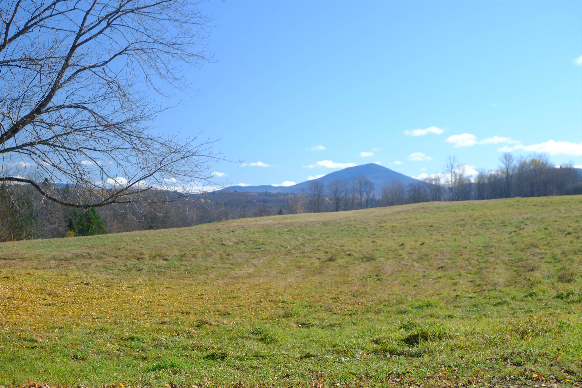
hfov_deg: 30.1
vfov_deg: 20.3
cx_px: 291
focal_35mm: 67
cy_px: 194
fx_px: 1083
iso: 160
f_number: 5.6
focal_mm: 44.5
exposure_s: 1/140
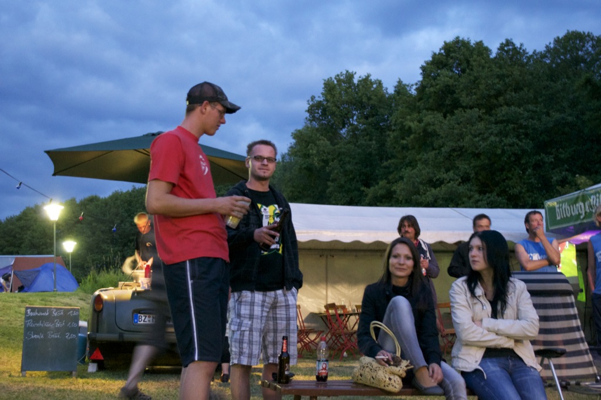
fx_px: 801
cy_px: 200
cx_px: 300
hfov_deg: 41.1
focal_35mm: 48
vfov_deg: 28.1
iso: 3200
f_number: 4.8
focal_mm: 32
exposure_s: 1/8
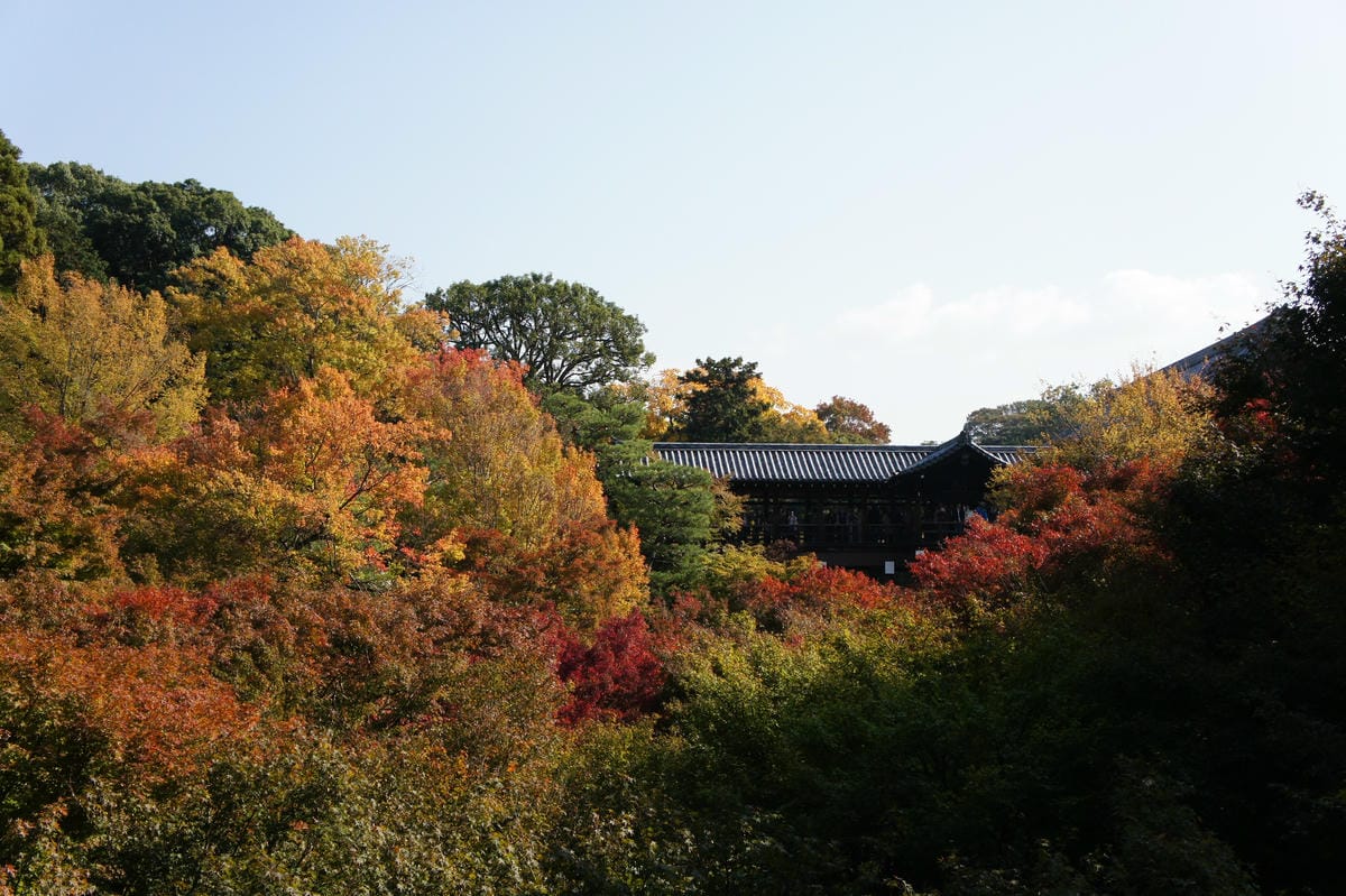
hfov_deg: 45.4
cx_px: 673
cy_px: 448
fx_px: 1607
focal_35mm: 43
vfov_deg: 31.2
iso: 800
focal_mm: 29
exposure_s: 1/1600
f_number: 6.3
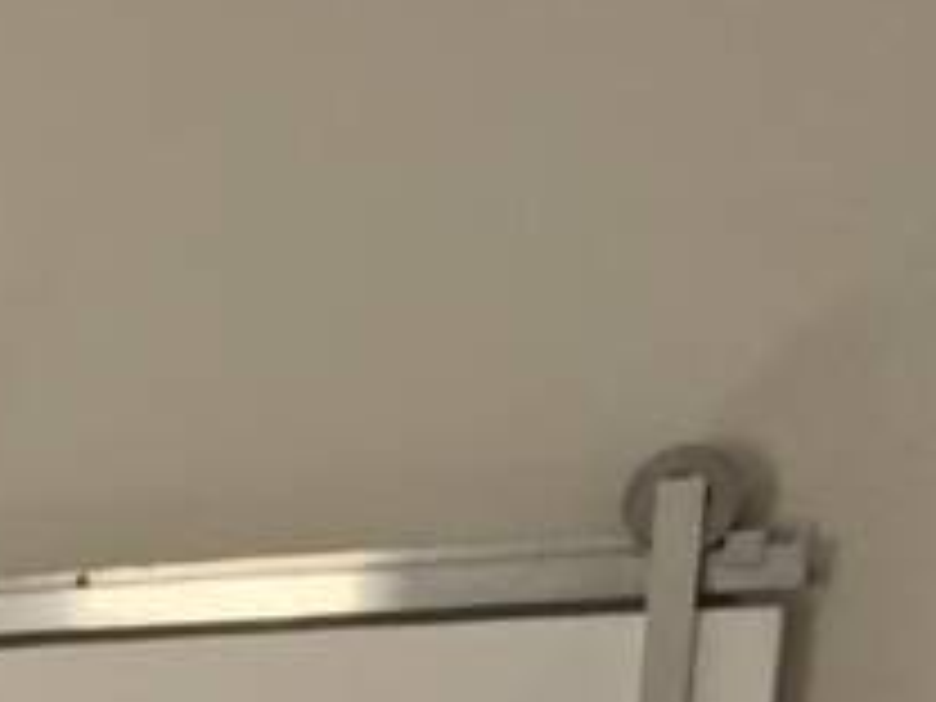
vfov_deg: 11.4
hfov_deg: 14.9
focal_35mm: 111
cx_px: -860
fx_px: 3001
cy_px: 1584
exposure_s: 1/120
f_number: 2.2
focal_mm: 1.65
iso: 160
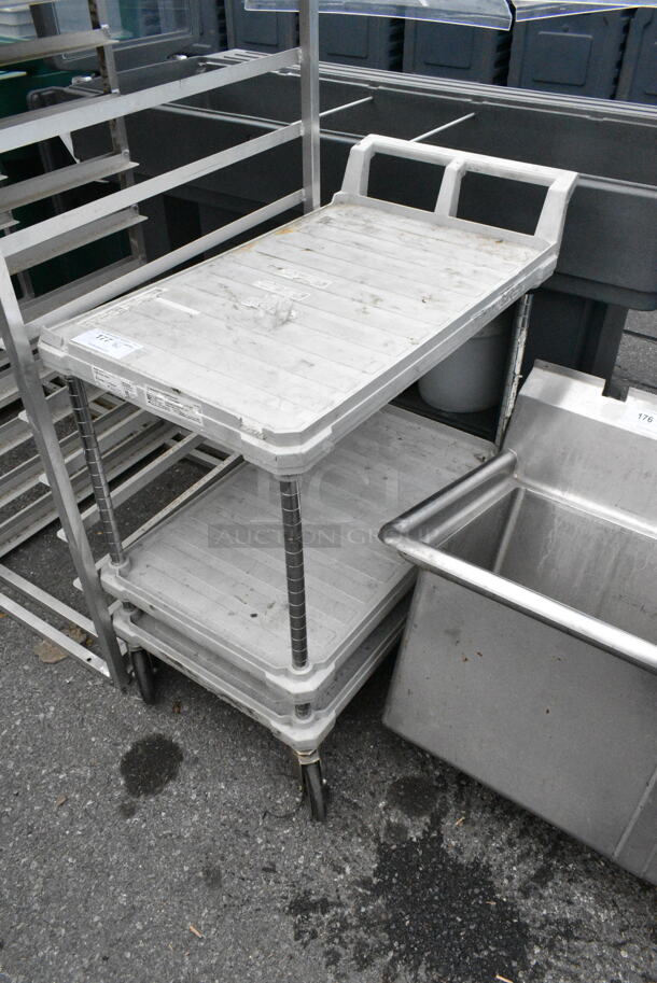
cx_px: 328
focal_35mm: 27
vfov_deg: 67.3
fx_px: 738
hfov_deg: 48.0
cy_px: 492
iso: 6400
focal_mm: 18
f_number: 14
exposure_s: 1/800
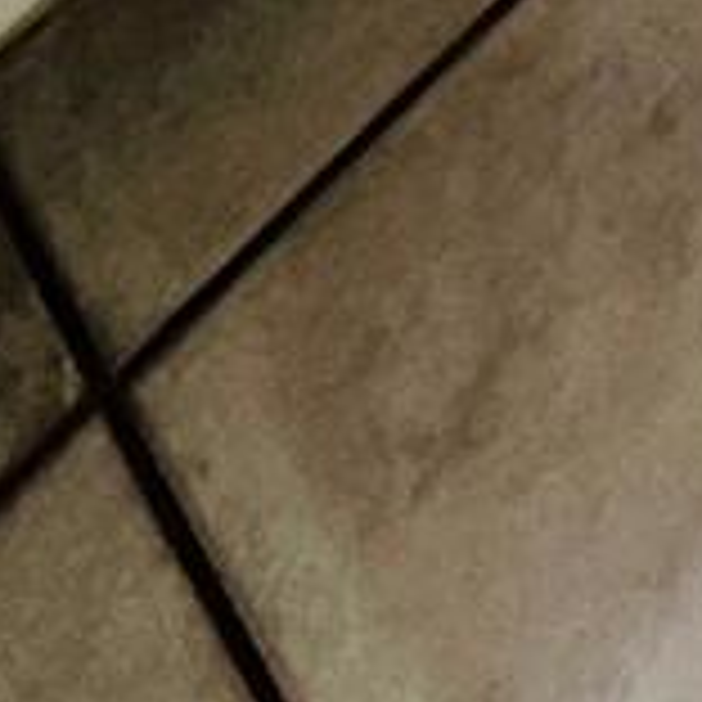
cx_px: 909
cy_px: -2673
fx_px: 2799
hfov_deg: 13.8
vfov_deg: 6.6
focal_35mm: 122
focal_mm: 2.22
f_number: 2.2
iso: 200
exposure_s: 1/120
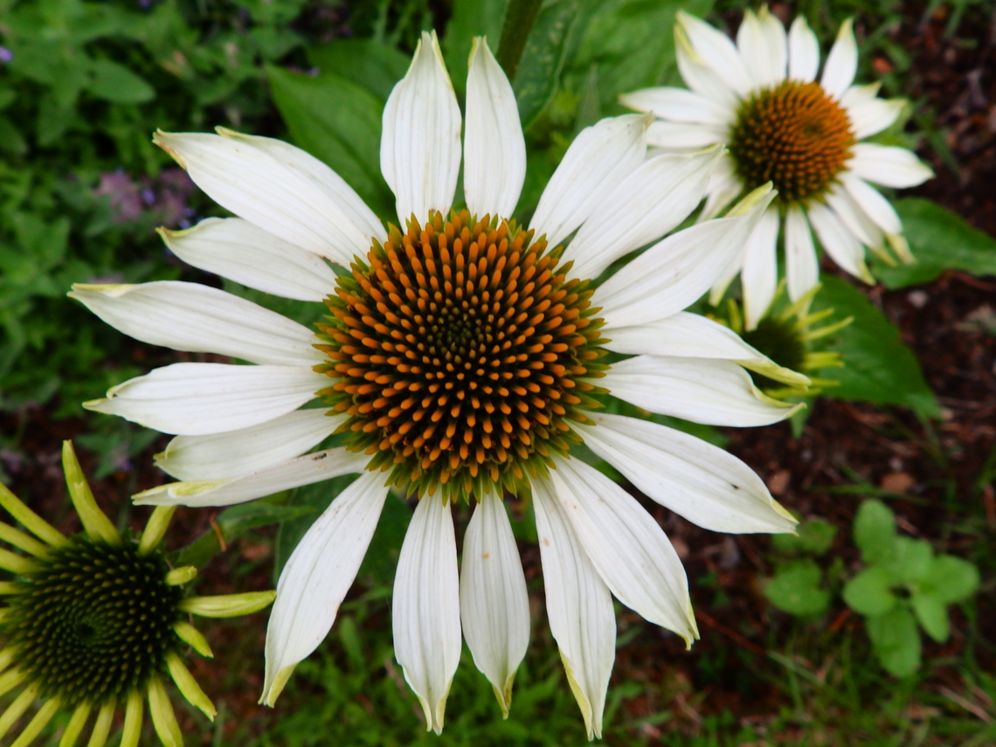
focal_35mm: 32
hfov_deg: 56.8
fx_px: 921
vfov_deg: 44.2
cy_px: 374
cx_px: 498
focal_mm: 5.7
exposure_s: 1/200
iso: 80
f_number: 4.5
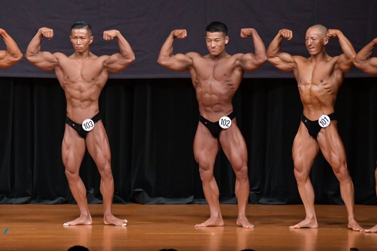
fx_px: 2973
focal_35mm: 284
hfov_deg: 7.3
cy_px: 131
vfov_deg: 4.8
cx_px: 183
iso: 5000
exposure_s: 1/400
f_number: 5.6
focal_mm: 180
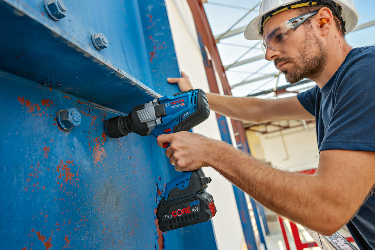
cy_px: 125
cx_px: 188
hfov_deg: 72.6
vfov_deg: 52.2
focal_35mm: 24
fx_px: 255
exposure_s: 1/160
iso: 100
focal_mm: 24.5
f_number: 4
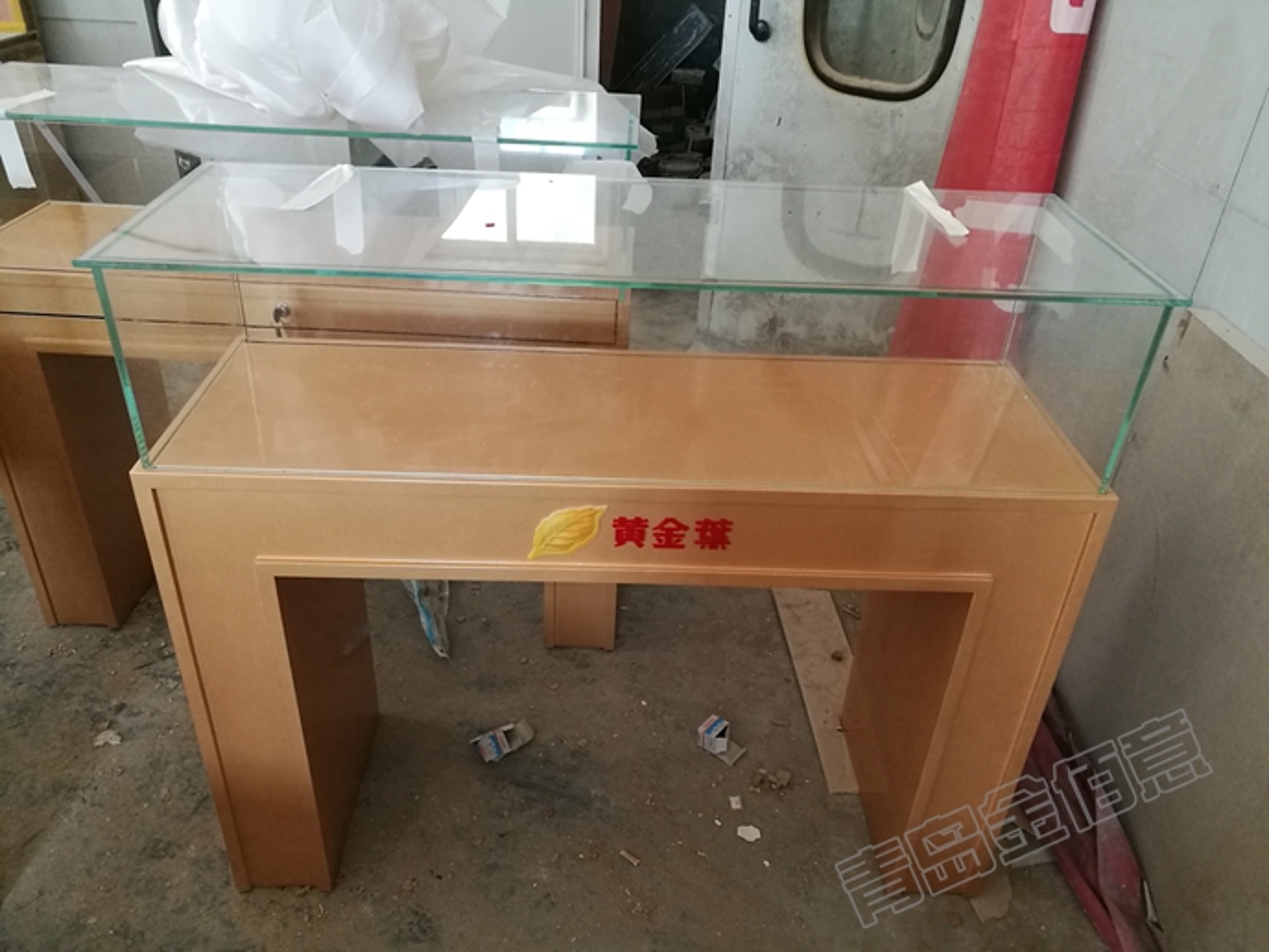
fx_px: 990
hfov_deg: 65.3
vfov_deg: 51.4
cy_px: 476
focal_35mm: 27
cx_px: 634
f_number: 2.2
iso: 500
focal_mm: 4.5
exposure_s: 1/25
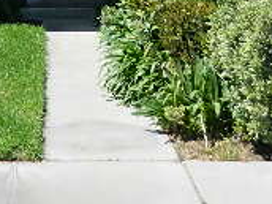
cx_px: 17
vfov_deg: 14.4
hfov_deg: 20.6
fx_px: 731
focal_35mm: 93
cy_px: -138
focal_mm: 4.5
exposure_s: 1/100
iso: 110
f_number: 8.7
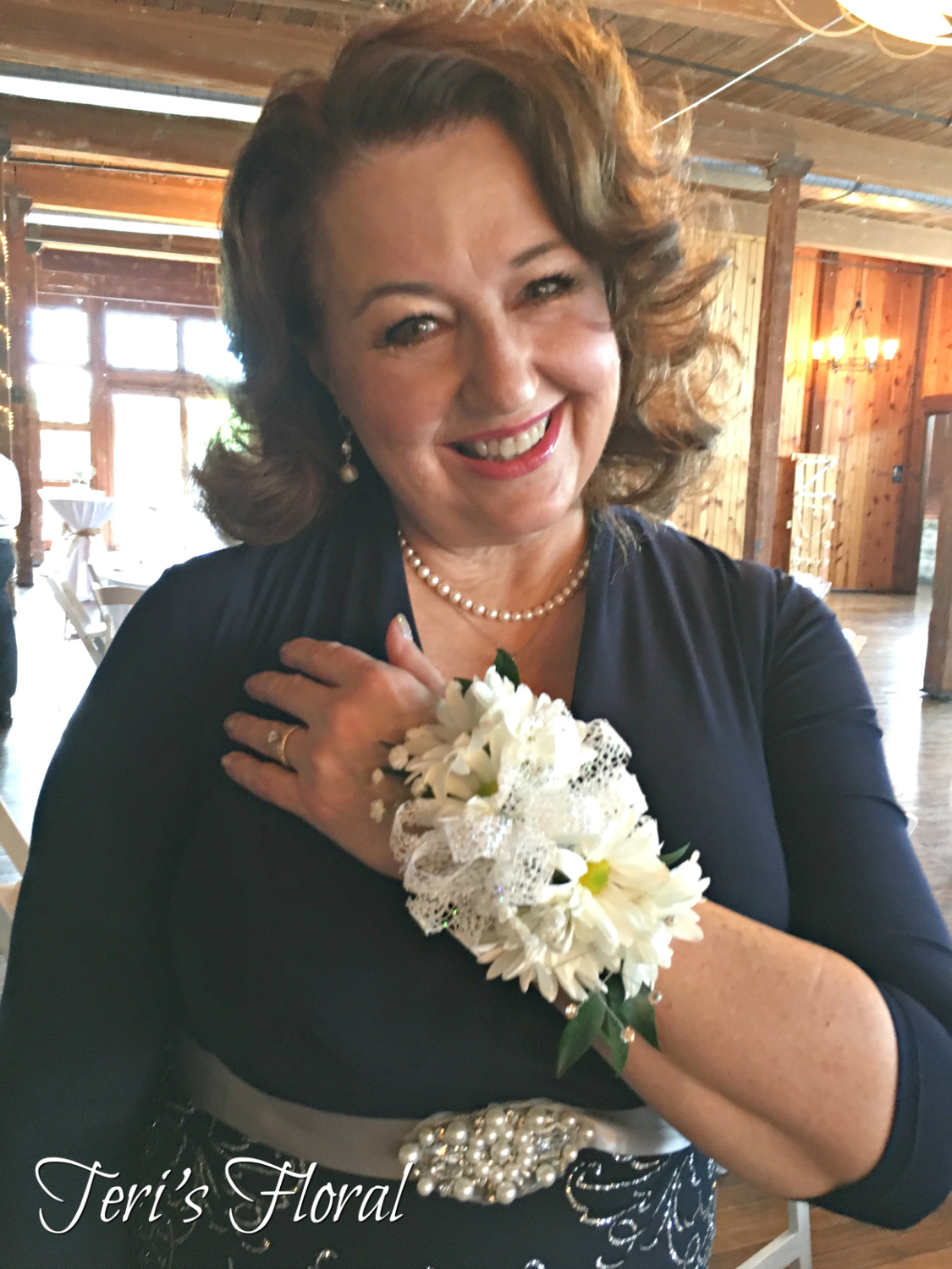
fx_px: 1063
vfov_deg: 61.7
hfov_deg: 48.2
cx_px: 476
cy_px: 634
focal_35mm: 29
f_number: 2.2
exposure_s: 1/15
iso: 400
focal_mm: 4.15
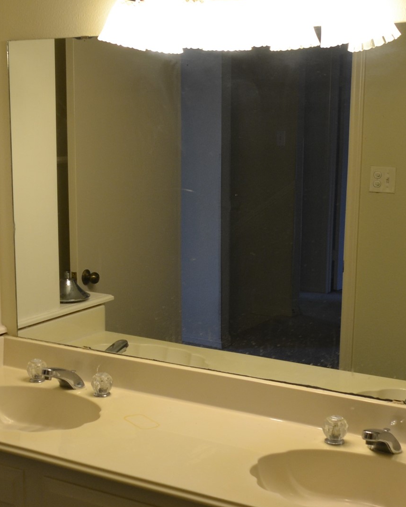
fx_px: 856
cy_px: 326
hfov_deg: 26.6
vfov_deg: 32.8
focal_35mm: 57
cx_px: 162
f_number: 4
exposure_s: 1/60
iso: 400
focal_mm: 20
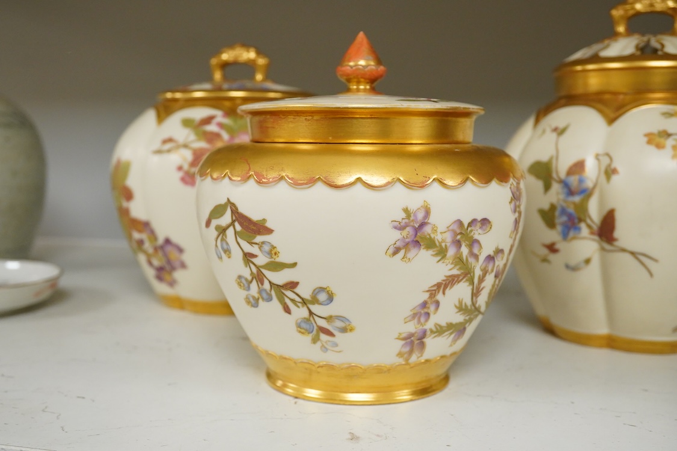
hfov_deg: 43.6
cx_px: 338
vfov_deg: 29.9
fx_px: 846
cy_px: 226
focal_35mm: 45
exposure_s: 1/160
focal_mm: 30
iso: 2500
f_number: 9
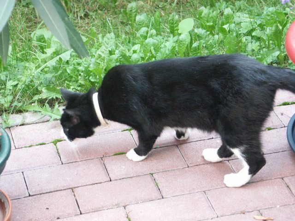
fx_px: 1014
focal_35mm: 119
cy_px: 110
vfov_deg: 12.5
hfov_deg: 16.6
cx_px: 148
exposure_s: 1/30
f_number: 3.5
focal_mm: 29.39
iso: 200
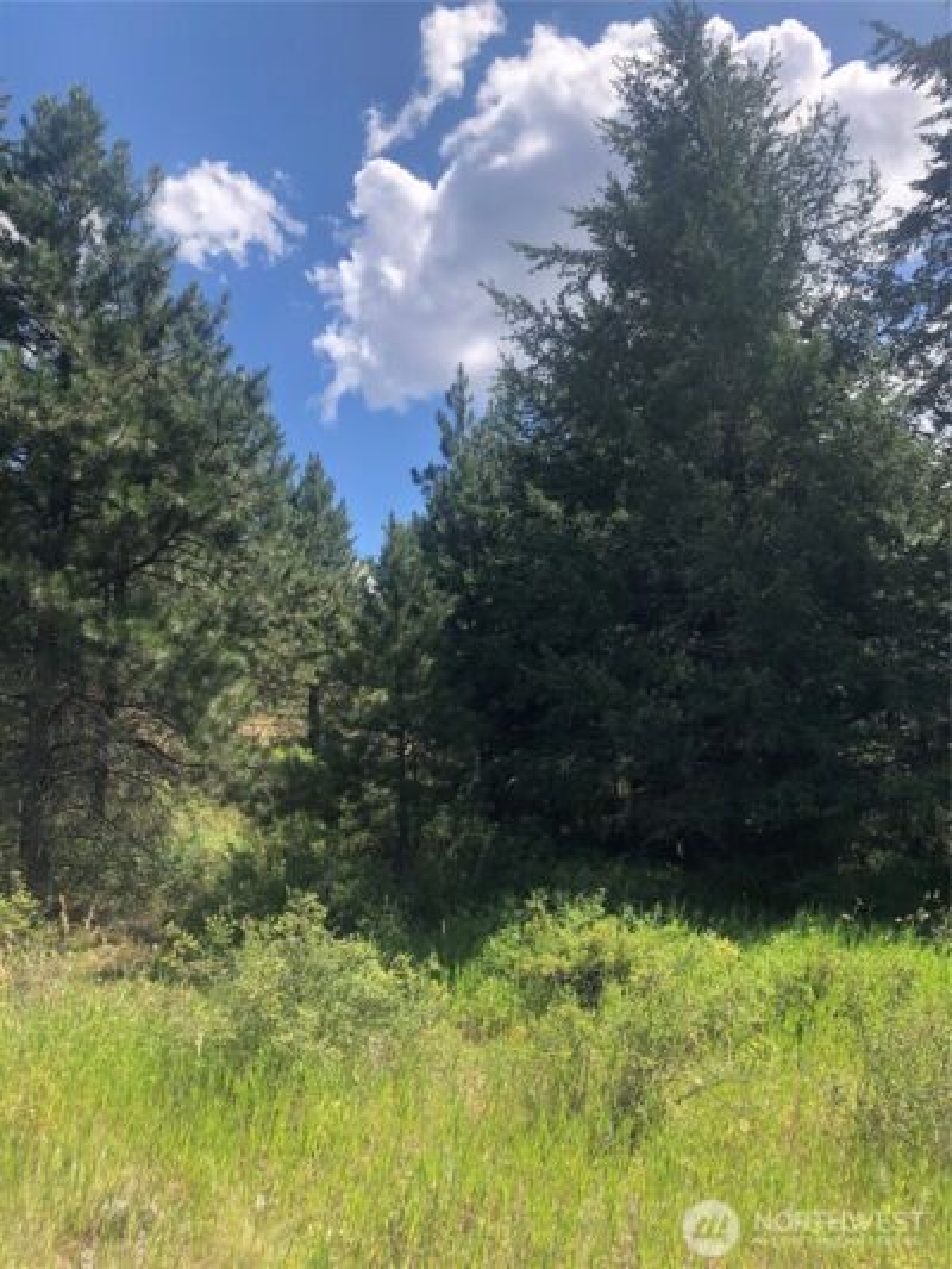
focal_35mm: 28
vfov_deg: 63.4
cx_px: 476
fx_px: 1026
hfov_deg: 49.8
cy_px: 634
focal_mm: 3.99
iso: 20
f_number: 1.8
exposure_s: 1/1171
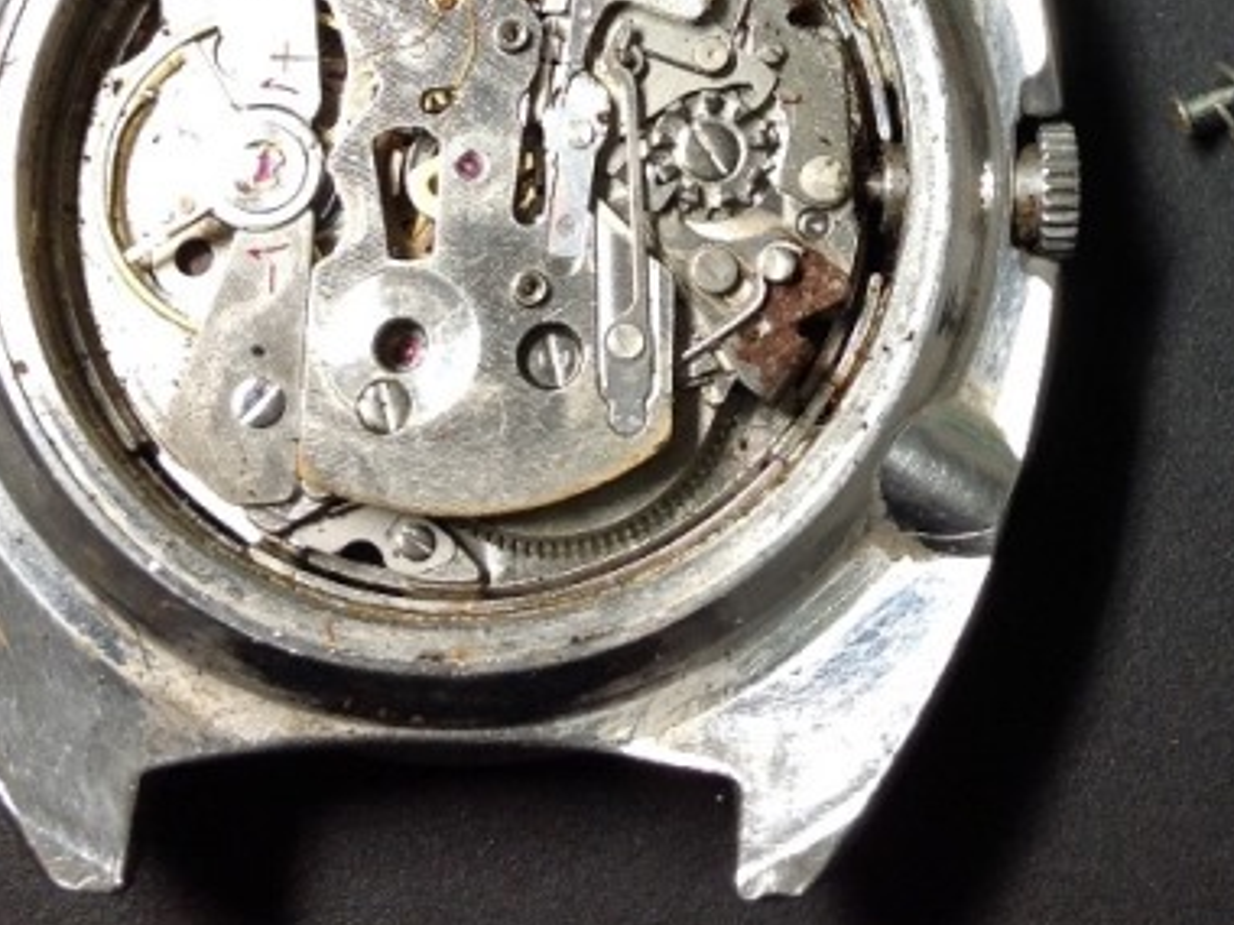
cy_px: 234
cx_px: 763
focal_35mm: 59
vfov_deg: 24.5
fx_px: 2103
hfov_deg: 32.6
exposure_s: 1/60
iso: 64
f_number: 2.4
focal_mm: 4.28
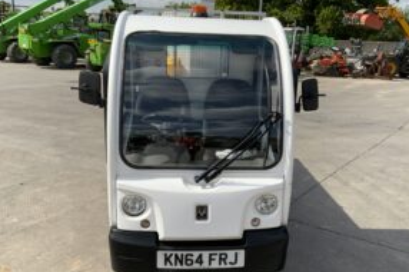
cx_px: 223
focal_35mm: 38
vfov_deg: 35.0
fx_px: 431
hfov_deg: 50.7
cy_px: 147
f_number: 1.8
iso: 16
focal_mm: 3
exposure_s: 1/2320
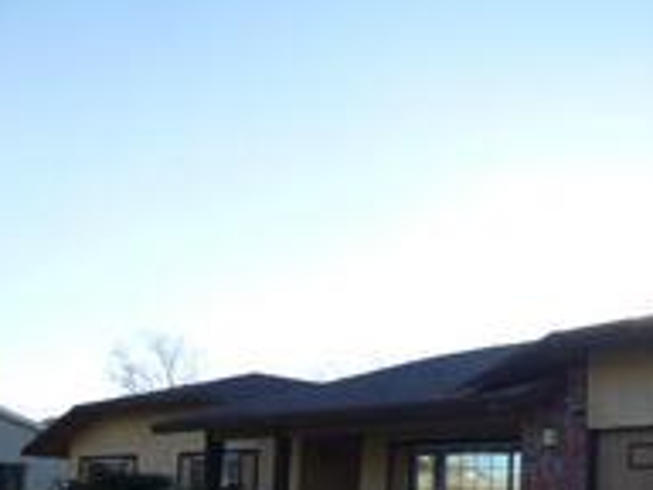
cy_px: 408
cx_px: 554
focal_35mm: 45
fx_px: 849
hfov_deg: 39.8
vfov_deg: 31.2
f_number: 3.1
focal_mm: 4.5
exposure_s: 1/500
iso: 100
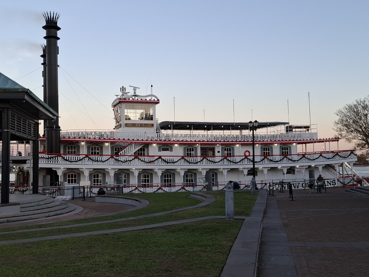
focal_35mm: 23
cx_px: 184
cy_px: 138
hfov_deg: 73.9
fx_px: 245
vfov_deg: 58.9
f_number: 1.8
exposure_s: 1/195
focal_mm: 5.54
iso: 50
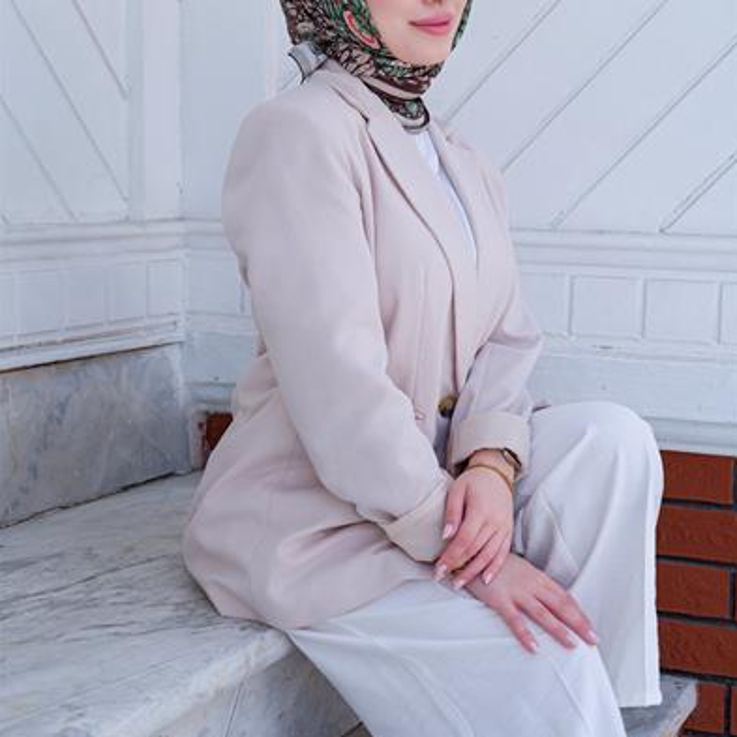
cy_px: 290
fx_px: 1590
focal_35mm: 66
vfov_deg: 26.0
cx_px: 371
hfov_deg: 26.1
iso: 320
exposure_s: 1/240
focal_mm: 70
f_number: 5.6
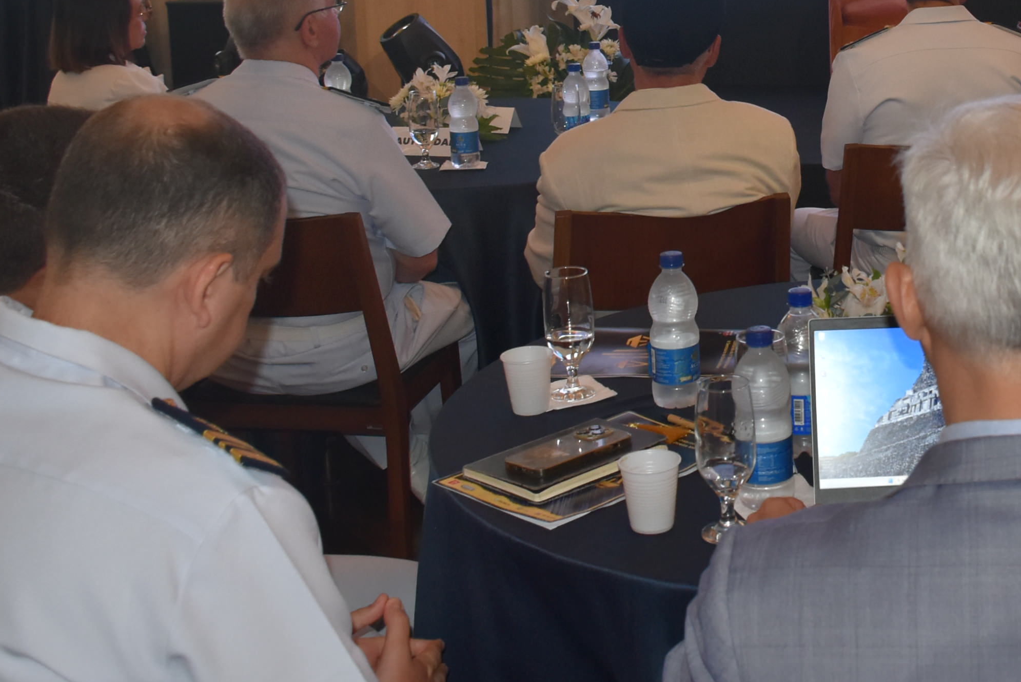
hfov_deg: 31.6
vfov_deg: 21.8
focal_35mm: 61
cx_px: 878
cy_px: 65
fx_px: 1730
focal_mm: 18
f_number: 5
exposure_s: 1/100
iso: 800
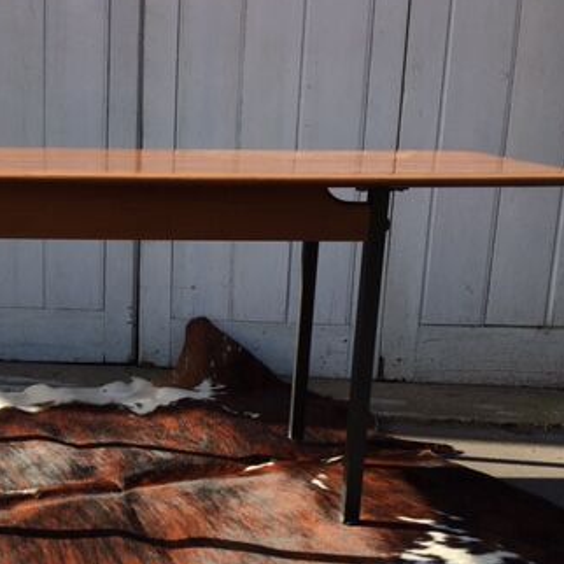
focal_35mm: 51
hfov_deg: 32.3
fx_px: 940
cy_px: 398
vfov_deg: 33.0
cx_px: 95
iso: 25
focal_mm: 4.15
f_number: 2.2
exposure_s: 1/569
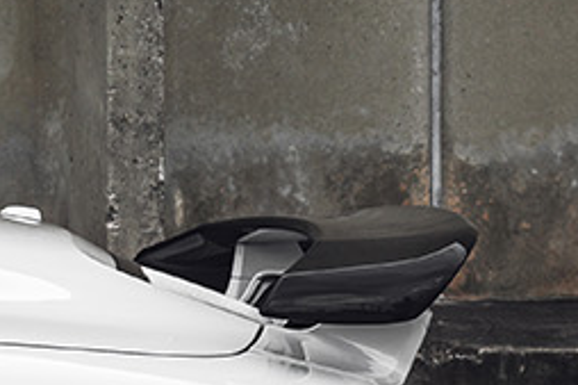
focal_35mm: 404
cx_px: -1050
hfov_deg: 4.9
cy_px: 41
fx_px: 6482
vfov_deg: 3.4
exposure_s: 1/80
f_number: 4.5
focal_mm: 57
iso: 100
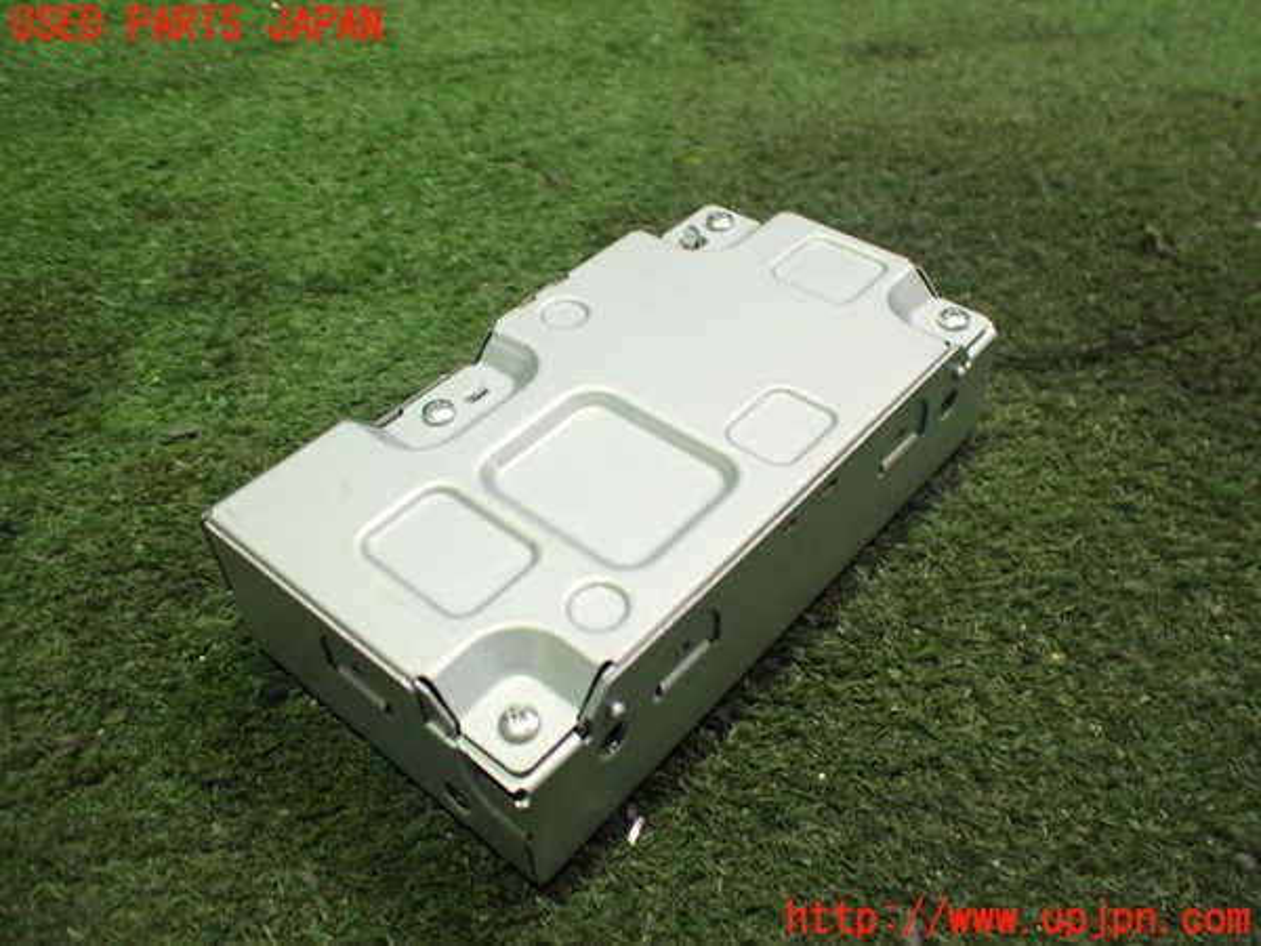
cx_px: 630
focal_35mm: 30
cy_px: 473
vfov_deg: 46.8
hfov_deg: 60.0
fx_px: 1093
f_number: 2.3
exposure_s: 1/40
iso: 800
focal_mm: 5.4
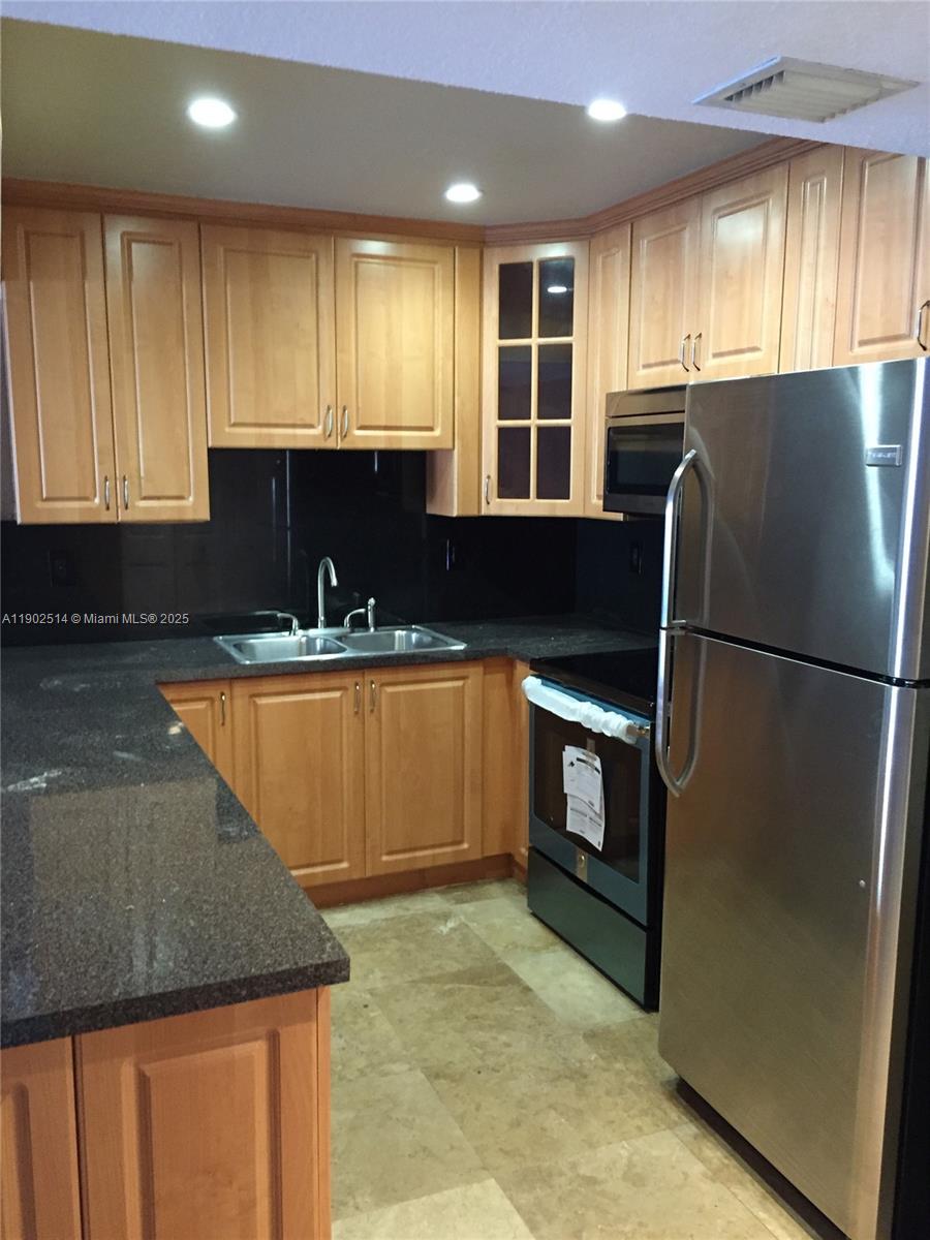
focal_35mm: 29
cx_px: 465
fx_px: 1039
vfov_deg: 61.7
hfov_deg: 48.2
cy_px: 620
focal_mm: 4.15
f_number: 2.2
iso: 250
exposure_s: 1/17
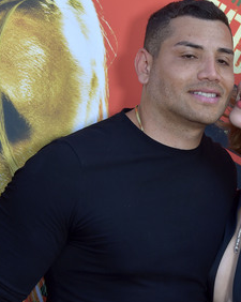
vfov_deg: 28.7
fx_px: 589
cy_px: 145
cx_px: 216
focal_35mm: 66
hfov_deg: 22.6
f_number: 6.3
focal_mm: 44
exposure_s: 1/200
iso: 250
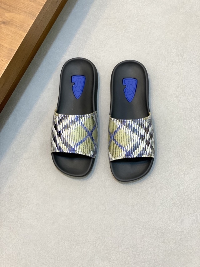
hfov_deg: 28.0
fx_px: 401
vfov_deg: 36.8
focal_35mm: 52
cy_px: 134
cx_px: 100
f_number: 2
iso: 160
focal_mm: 6
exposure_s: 1/100
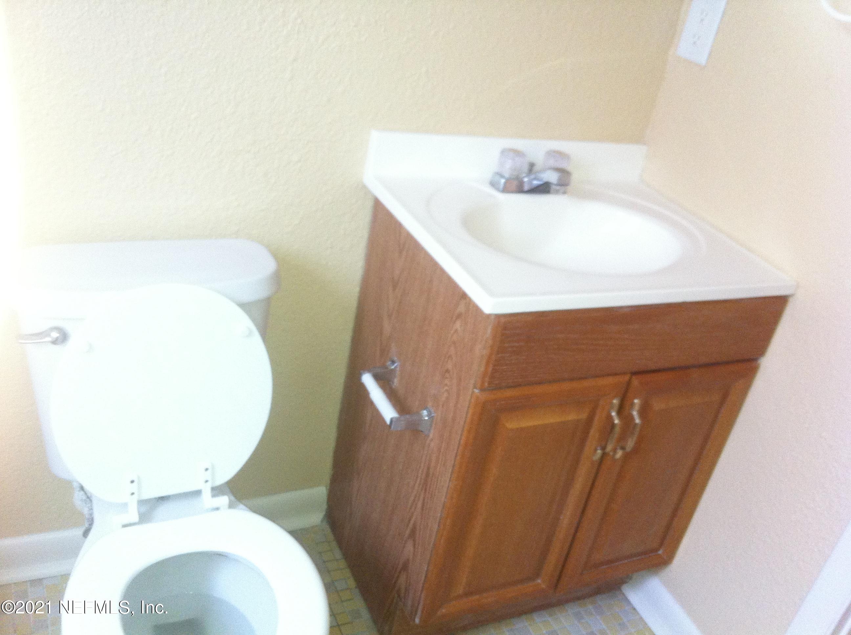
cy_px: 318
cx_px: 426
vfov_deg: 40.6
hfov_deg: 52.7
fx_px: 859
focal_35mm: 35
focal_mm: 3.85
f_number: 2.8
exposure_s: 1/17
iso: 200
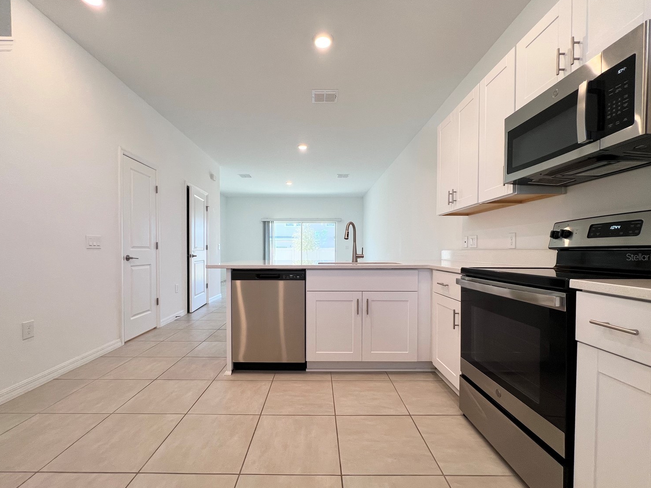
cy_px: 257
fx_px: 263
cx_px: 317
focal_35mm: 14
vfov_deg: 85.6
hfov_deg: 102.0
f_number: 1.8
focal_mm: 1.57
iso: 80
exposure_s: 1/120
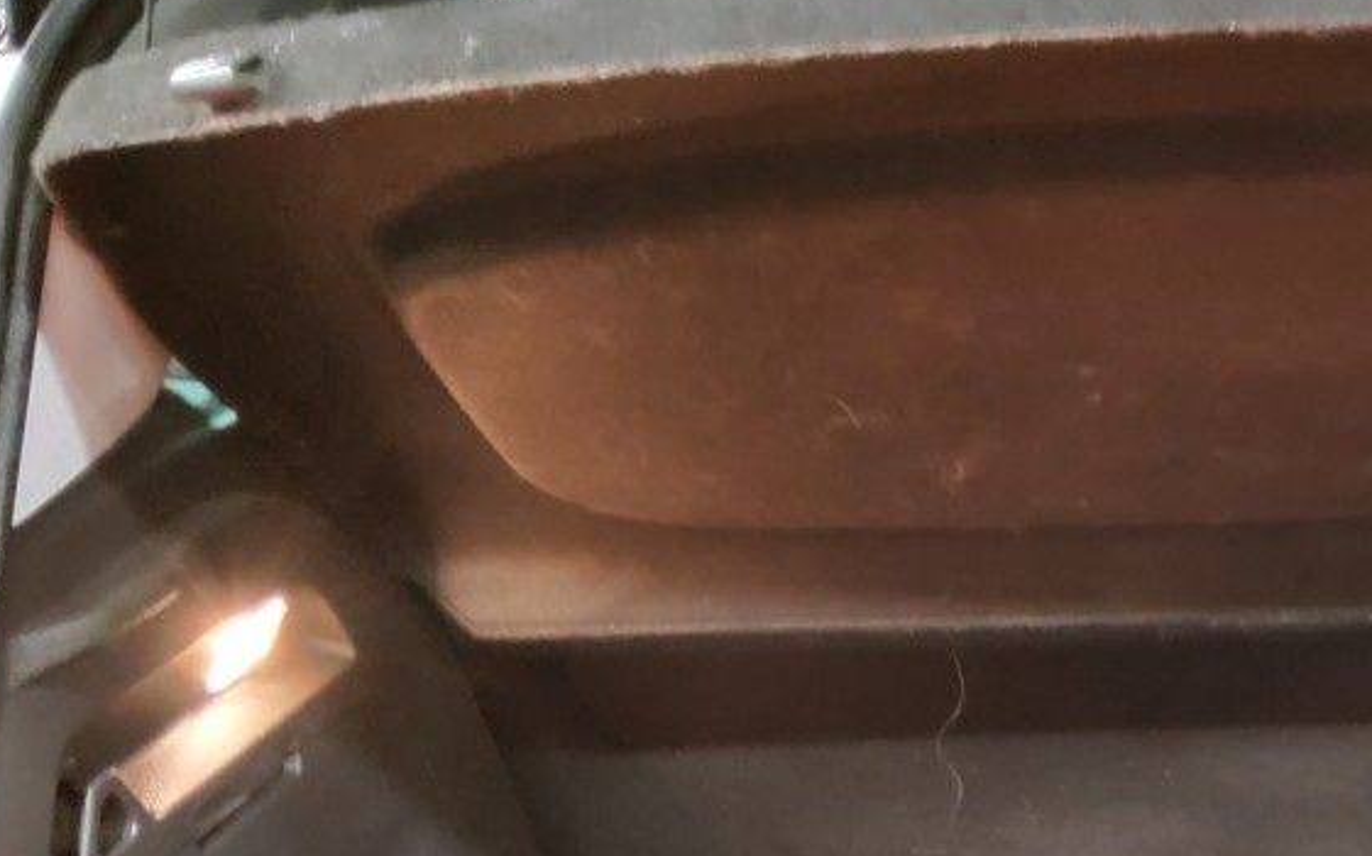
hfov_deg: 32.5
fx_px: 2205
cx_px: 1279
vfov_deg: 21.2
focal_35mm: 59
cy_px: 868
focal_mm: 3.08
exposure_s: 1/20
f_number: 2
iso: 1000
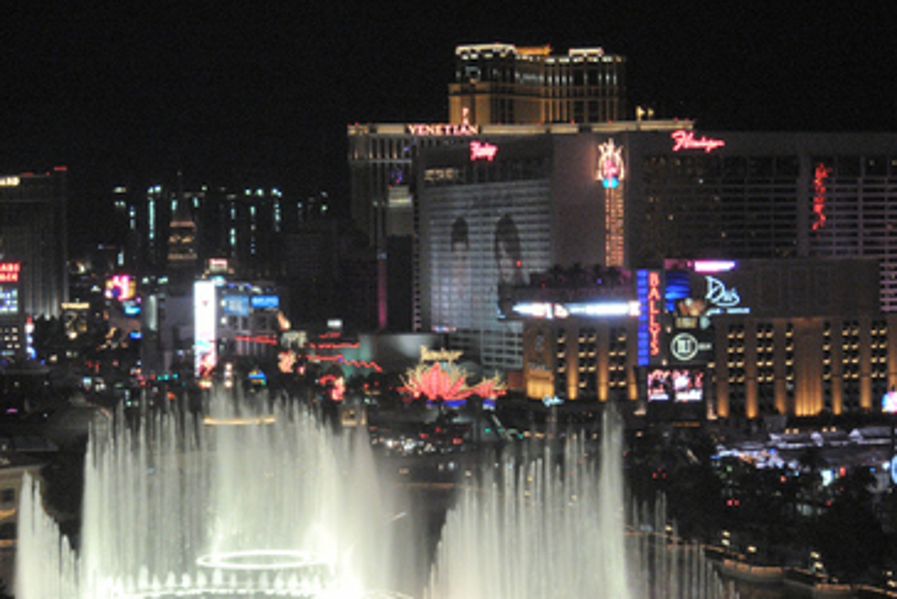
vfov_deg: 13.6
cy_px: 487
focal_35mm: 100
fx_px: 2493
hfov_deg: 20.4
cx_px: 352
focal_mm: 10.7
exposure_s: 1/100
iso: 400
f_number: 3.5
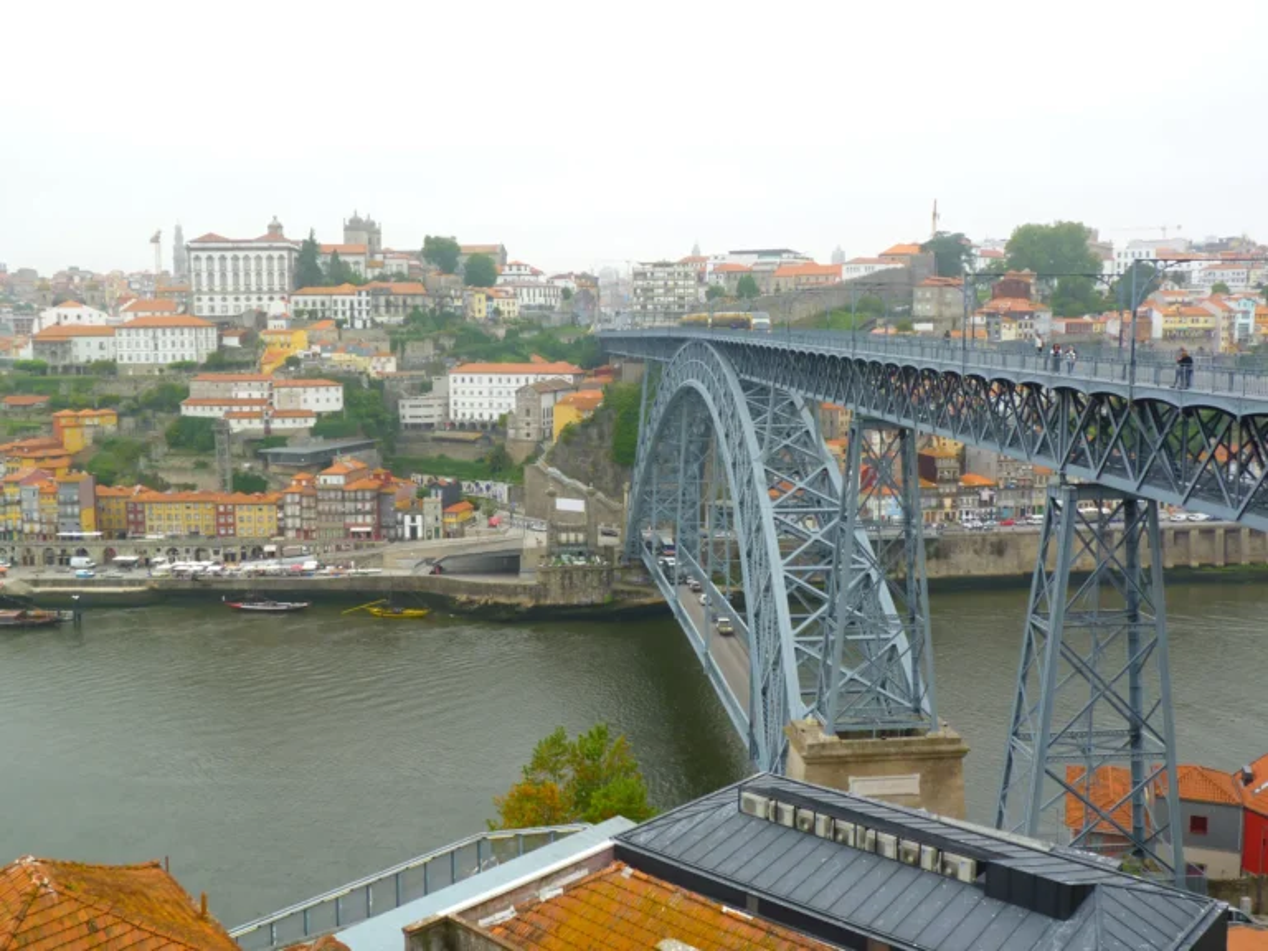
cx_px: 634
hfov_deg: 54.0
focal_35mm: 34
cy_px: 476
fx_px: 1245
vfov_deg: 41.8
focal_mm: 6
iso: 80
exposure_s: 1/160
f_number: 4
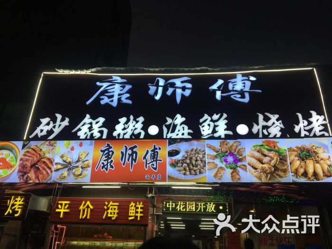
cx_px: 166
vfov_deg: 48.2
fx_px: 278
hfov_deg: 61.7
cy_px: 124
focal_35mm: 29
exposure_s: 1/100
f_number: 2.2
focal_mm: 4.15
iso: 25
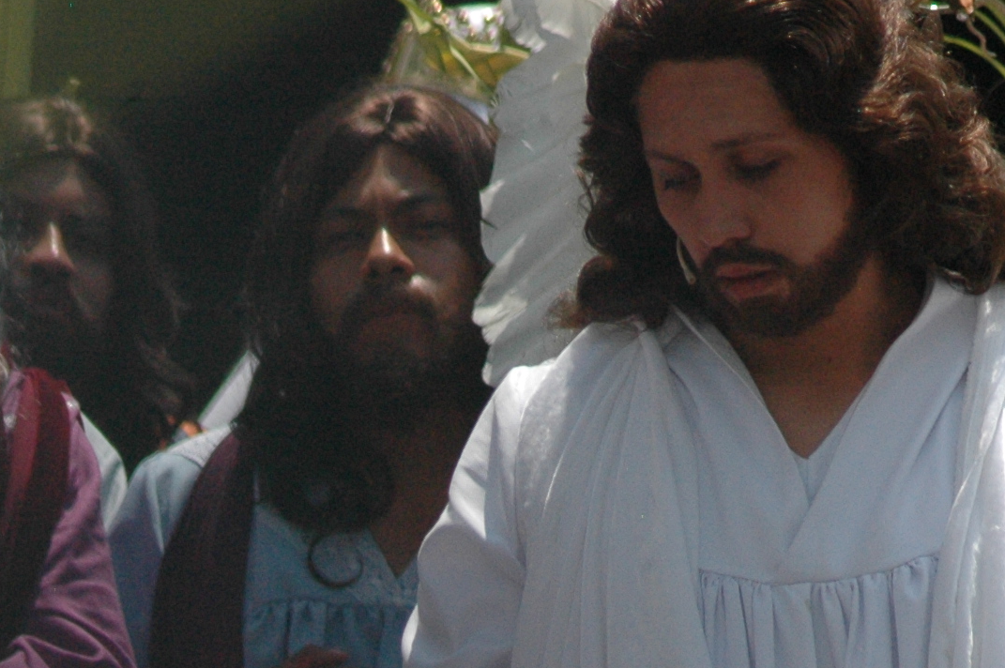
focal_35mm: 1053
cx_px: 975
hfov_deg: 2.0
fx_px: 29369
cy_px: 517
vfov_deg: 1.3
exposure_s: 1/2000
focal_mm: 250
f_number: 5.6
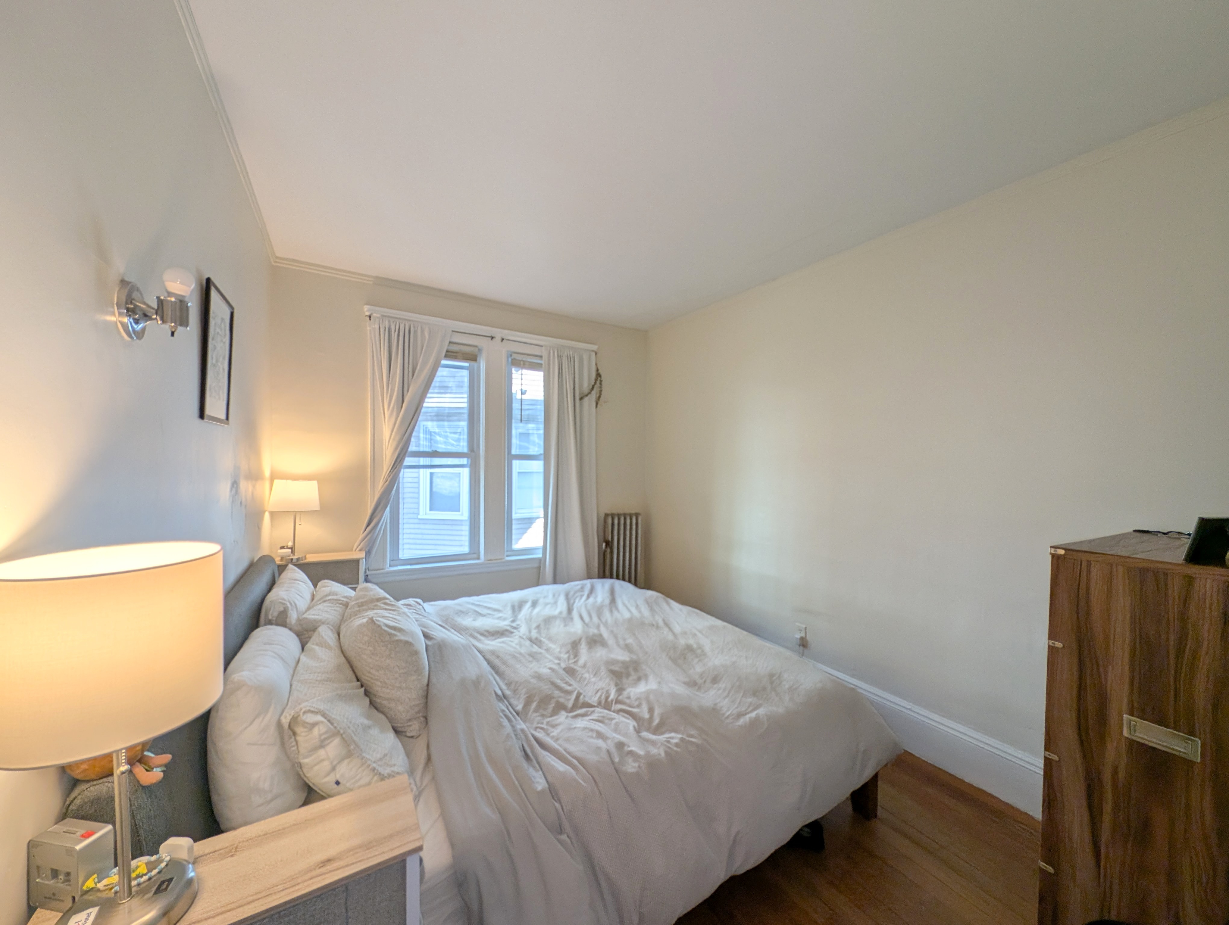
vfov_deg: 94.6
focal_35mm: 12
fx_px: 427
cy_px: 462
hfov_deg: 110.5
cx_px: 614
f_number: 1.95
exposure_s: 1/60
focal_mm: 2.23
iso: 42
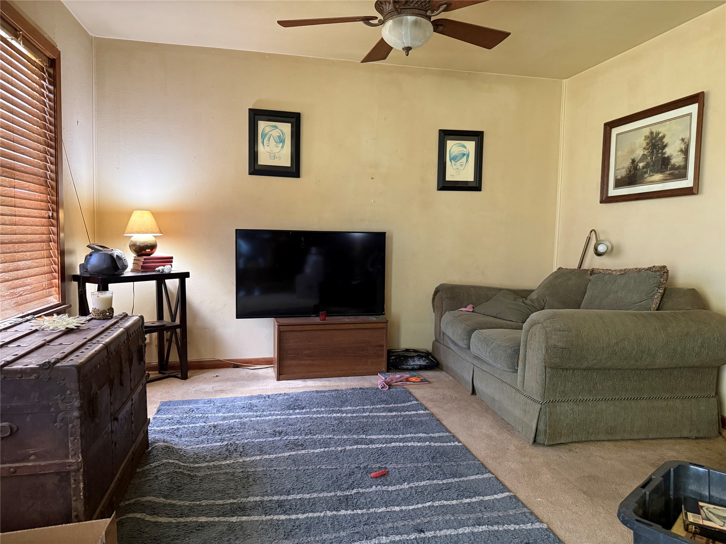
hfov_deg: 71.6
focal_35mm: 24
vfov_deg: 56.8
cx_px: 363
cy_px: 272
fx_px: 503
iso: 800
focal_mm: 6.76
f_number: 1.78
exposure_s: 1/60
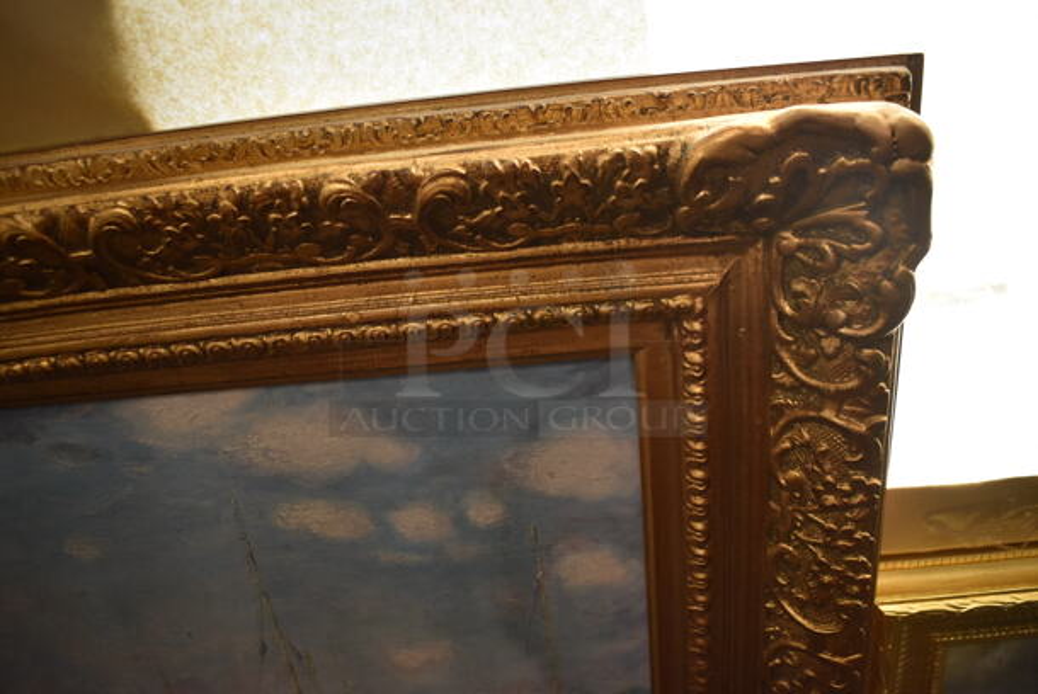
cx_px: 519
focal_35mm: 27
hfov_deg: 67.3
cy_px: 347
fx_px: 779
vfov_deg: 48.0
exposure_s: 1/250
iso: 800
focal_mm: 18
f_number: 3.5
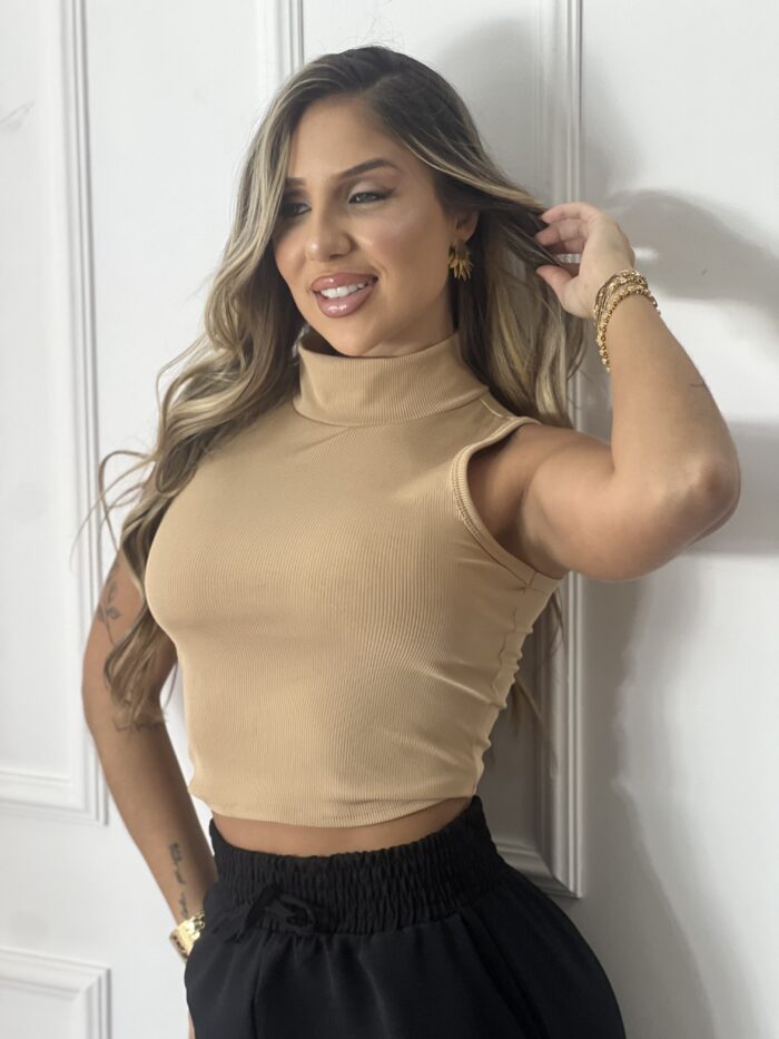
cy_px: 520
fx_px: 2310
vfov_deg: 25.3
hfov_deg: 19.1
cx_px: 390
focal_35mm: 77
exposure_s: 1/120
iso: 125
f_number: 2.8
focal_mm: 9
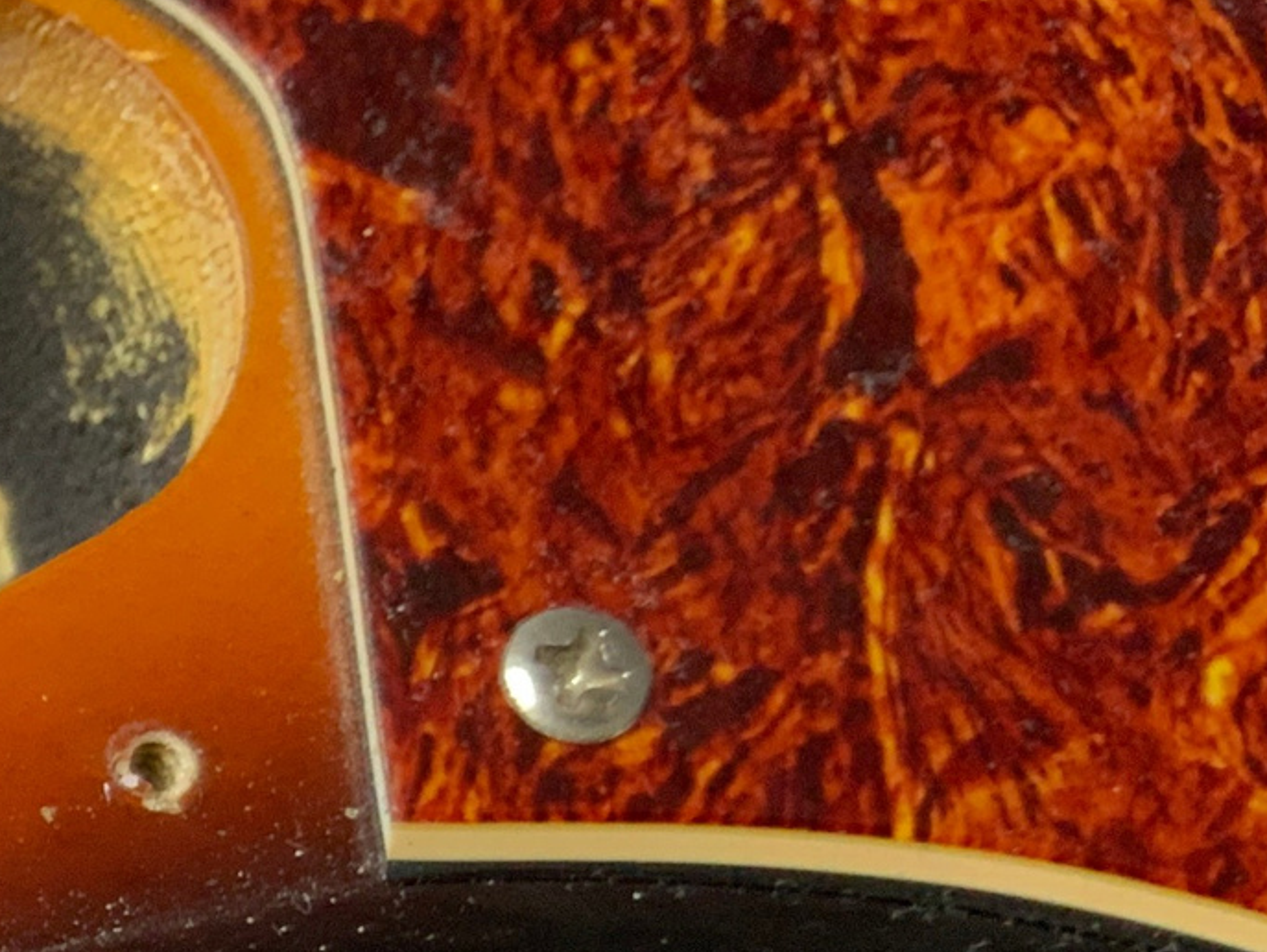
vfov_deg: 13.1
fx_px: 3955
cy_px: 1363
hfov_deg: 15.7
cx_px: -987
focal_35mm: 108
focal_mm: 3
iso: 250
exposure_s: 1/60
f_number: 1.8
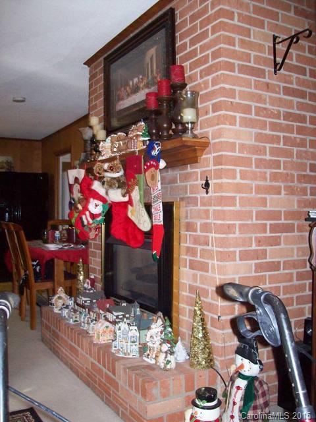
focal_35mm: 36
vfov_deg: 51.4
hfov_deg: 39.7
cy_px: 211
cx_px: 158
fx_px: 438
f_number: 2.7
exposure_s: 1/64
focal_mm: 6
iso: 200
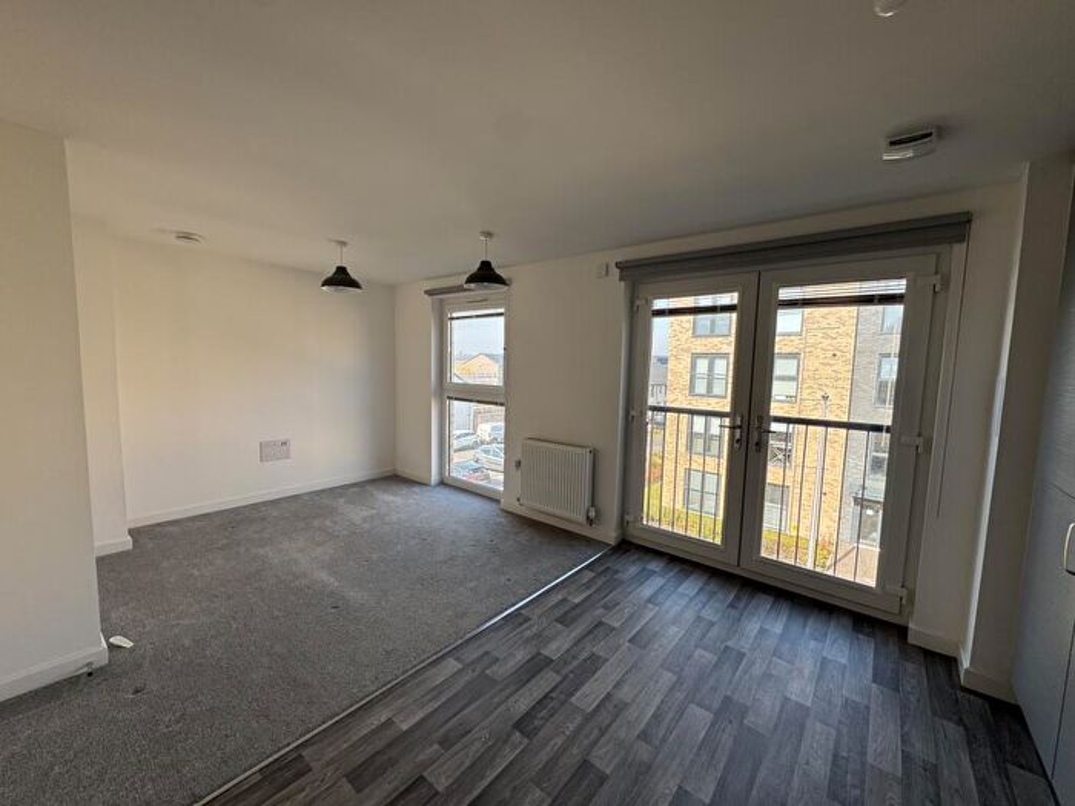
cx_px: 538
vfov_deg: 85.7
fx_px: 435
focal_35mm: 14
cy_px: 403
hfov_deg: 102.1
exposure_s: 1/239
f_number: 2.2
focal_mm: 2.22
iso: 40
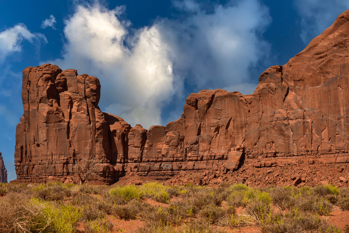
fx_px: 921
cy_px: 116
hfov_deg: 21.5
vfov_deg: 14.4
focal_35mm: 95
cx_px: 174
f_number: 8
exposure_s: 1/500
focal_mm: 95
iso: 160
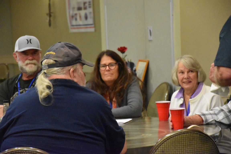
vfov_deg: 8.7
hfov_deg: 13.0
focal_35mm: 158
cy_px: 77
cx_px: 116
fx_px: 1011
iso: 12800
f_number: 5.6
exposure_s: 1/60
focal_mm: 105
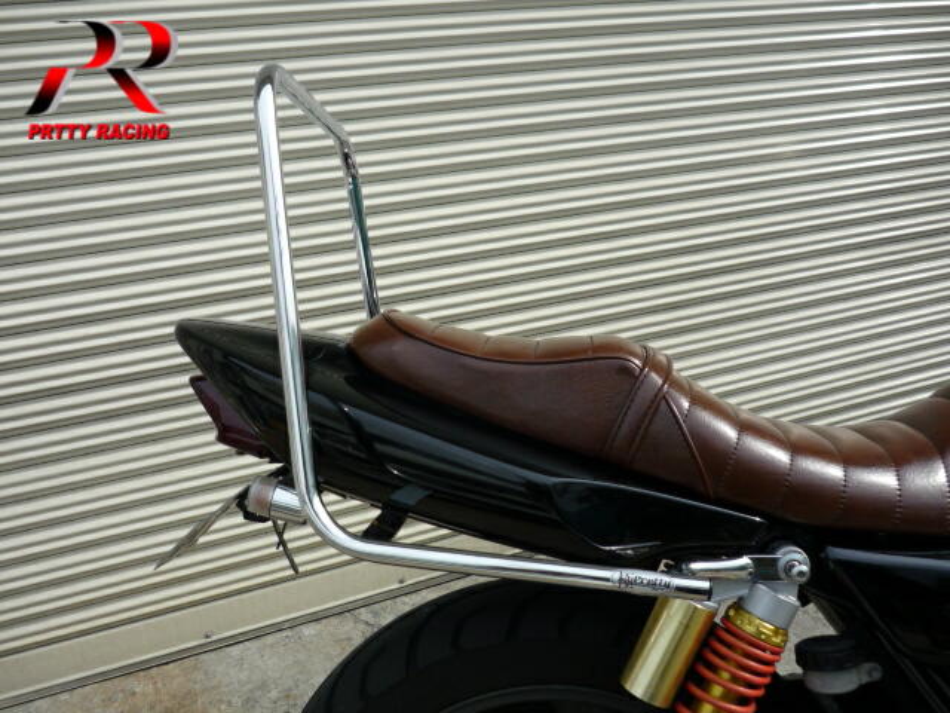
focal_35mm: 33
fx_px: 906
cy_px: 356
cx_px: 475
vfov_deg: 42.9
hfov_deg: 55.4
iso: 100
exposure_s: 1/1000
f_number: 2.8
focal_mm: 5.5
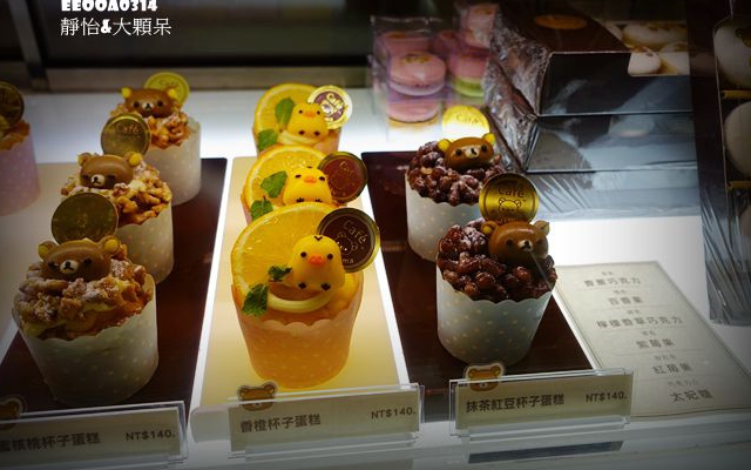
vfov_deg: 41.8
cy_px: 226
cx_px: 373
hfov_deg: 62.9
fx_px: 614
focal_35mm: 30
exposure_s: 1/80
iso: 125
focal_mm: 10.81
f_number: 3.5
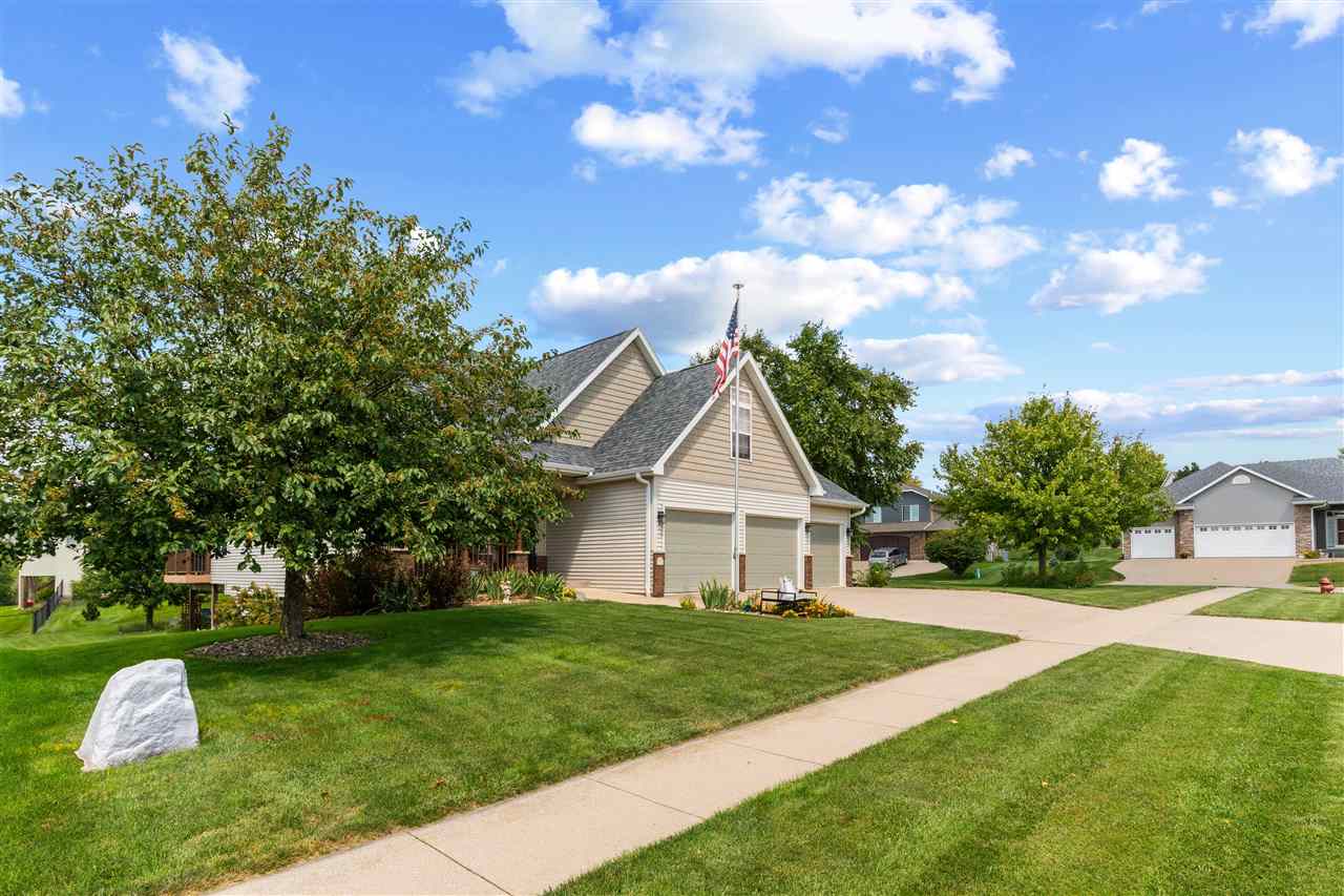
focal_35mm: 17
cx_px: 672
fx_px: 635
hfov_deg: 93.3
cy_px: 448
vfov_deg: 70.4
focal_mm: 17
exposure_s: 1/400
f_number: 9
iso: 400
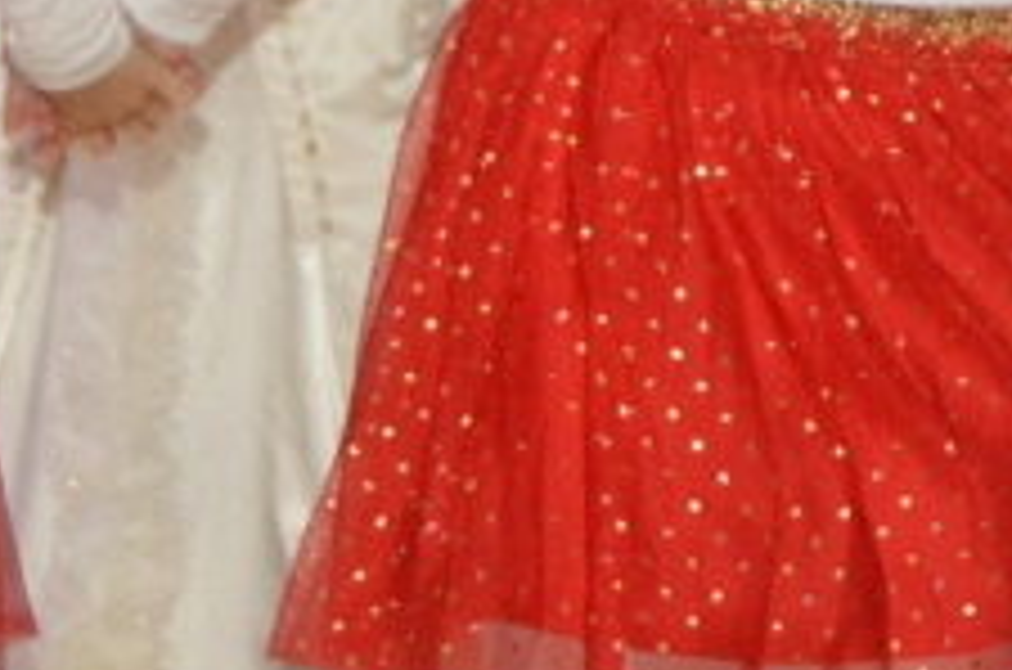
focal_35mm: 342
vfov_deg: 4.0
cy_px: -227
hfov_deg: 6.0
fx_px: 9594
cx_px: 873
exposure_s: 1/60
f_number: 5
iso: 1250
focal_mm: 40
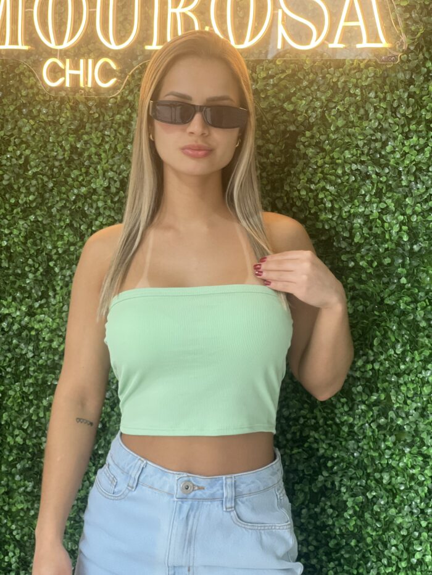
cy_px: 288
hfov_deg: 19.1
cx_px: 216
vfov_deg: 25.3
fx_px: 1281
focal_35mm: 77
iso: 200
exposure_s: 1/120
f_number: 2.8
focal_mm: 9
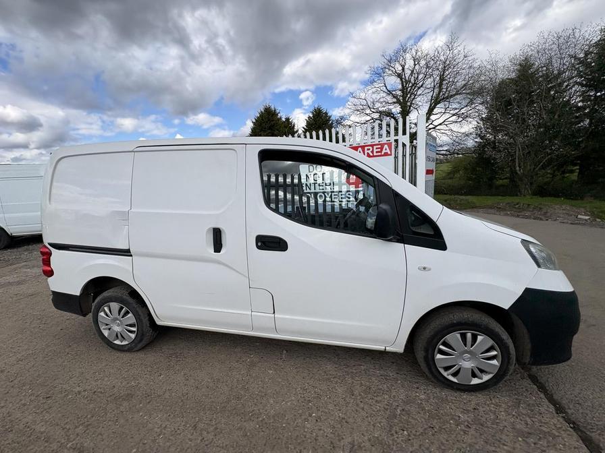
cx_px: 302
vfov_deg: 85.7
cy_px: 226
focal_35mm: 14
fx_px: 245
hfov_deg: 102.1
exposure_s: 1/1299
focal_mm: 2.22
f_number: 2.2
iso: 50
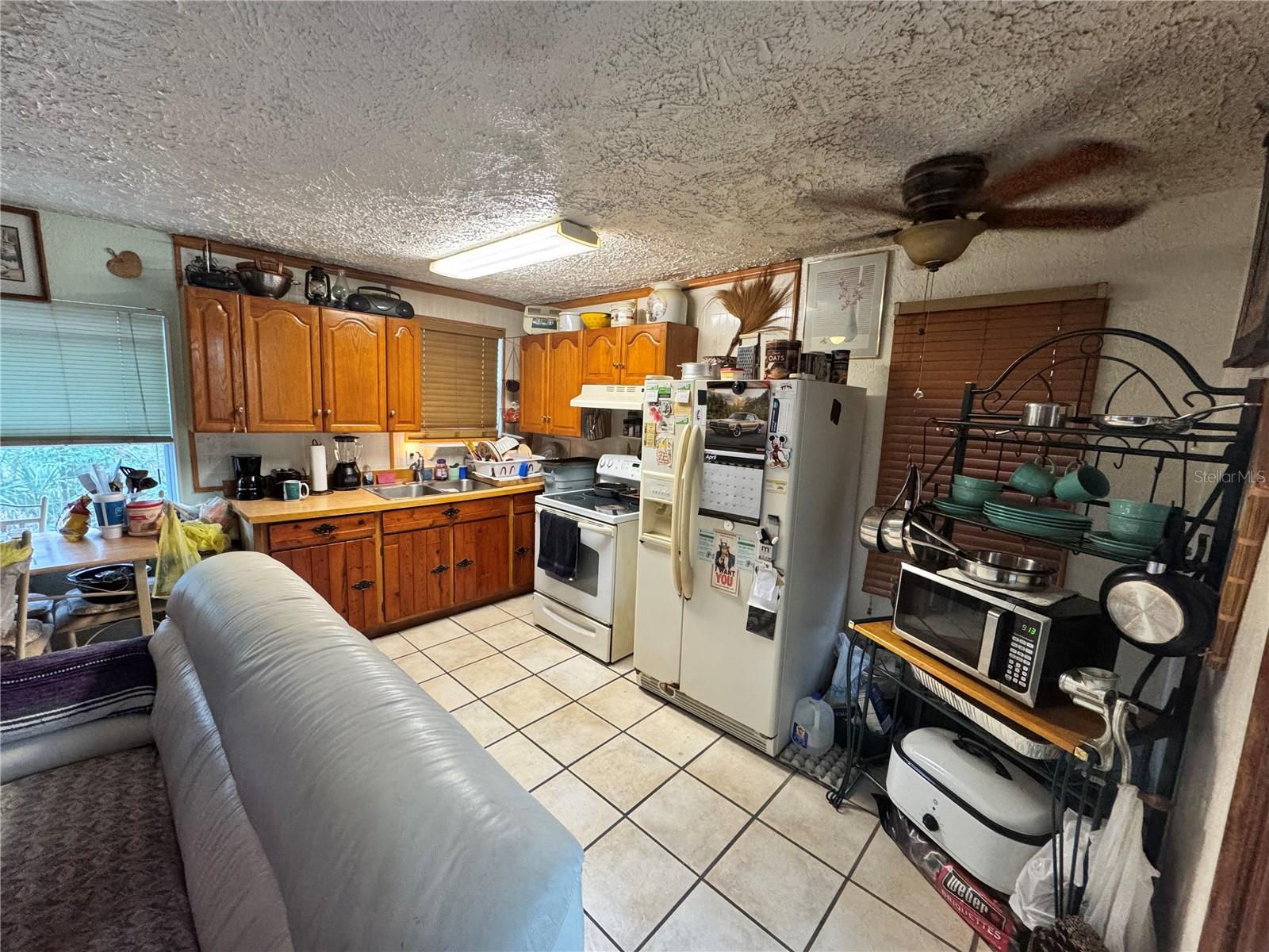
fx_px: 513
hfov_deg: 102.1
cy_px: 476
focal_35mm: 14
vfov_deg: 85.7
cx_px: 634
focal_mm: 2.22
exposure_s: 1/60
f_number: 2.2
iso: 400
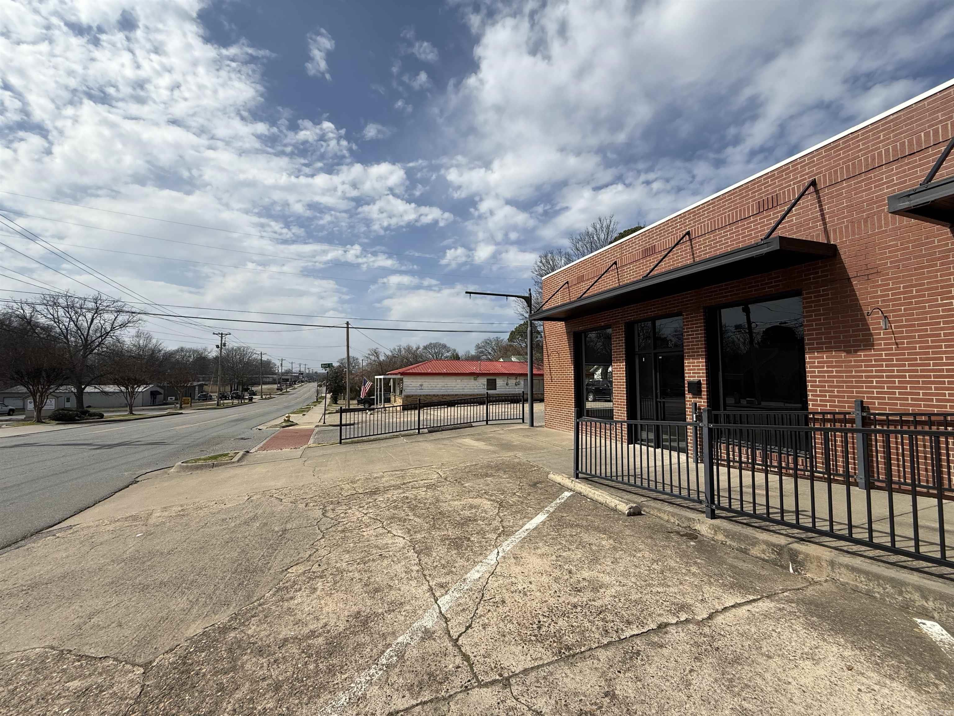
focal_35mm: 14
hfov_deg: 102.1
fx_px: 386
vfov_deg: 85.7
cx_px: 477
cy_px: 358
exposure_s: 1/3460
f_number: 2.2
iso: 50
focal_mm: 2.22
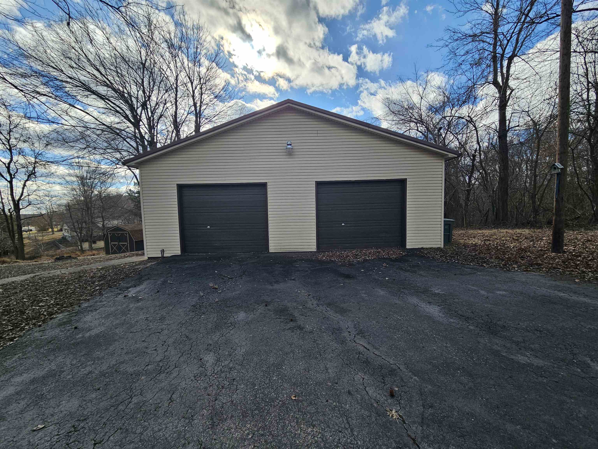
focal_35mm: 13
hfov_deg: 106.2
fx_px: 225
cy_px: 224
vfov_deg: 89.9
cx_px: 299
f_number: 2.2
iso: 50
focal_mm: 2.2
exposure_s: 1/1546
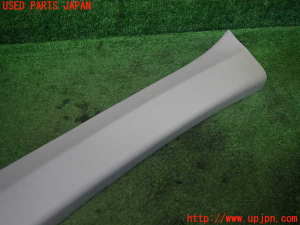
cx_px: 150
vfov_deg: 54.9
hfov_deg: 69.4
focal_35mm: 25
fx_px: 217
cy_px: 112
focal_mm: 4.5
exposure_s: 1/60
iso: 100
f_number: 2
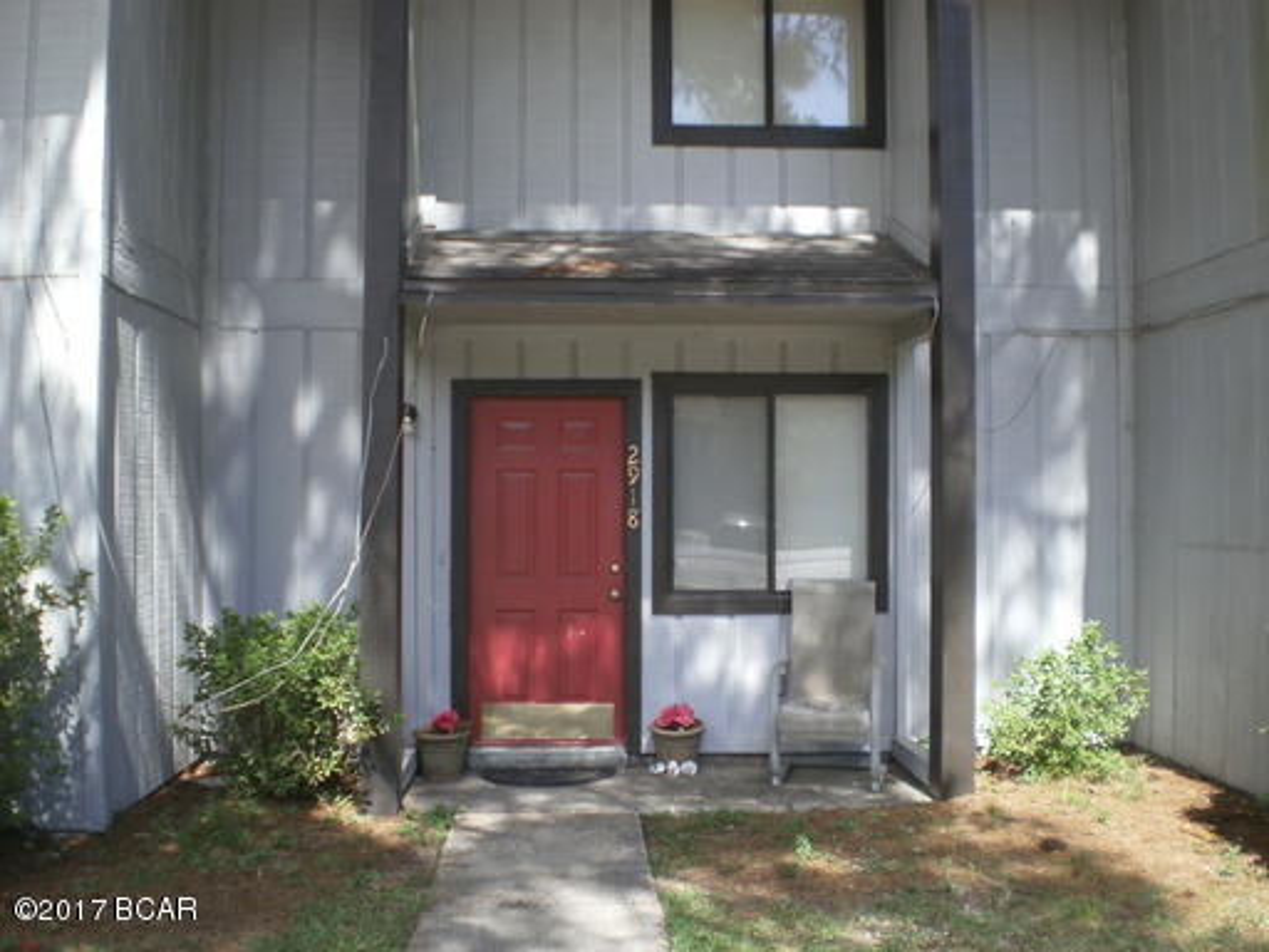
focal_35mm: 36
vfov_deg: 39.7
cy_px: 476
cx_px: 634
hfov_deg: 51.4
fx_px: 1320
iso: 100
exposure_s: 1/320
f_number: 3.1
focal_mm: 6.3
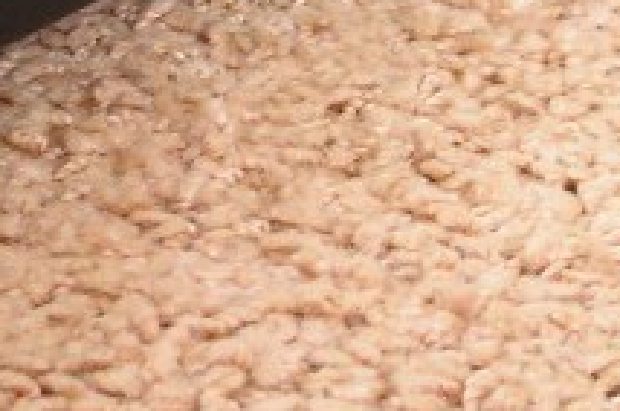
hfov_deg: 13.9
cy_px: -284
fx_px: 2545
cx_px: 200
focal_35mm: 148
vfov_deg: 8.9
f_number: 2.8
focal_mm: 7.8
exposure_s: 1/8
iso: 200
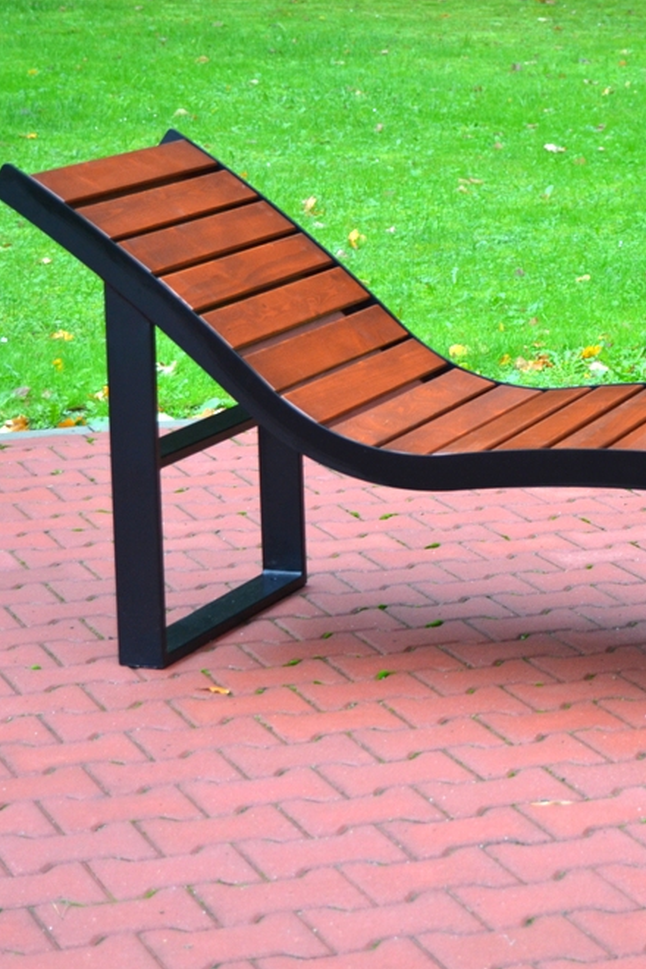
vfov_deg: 19.5
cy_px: 475
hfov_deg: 13.0
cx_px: 578
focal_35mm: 105
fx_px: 2820
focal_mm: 45
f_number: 5.3
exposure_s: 1/60
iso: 500
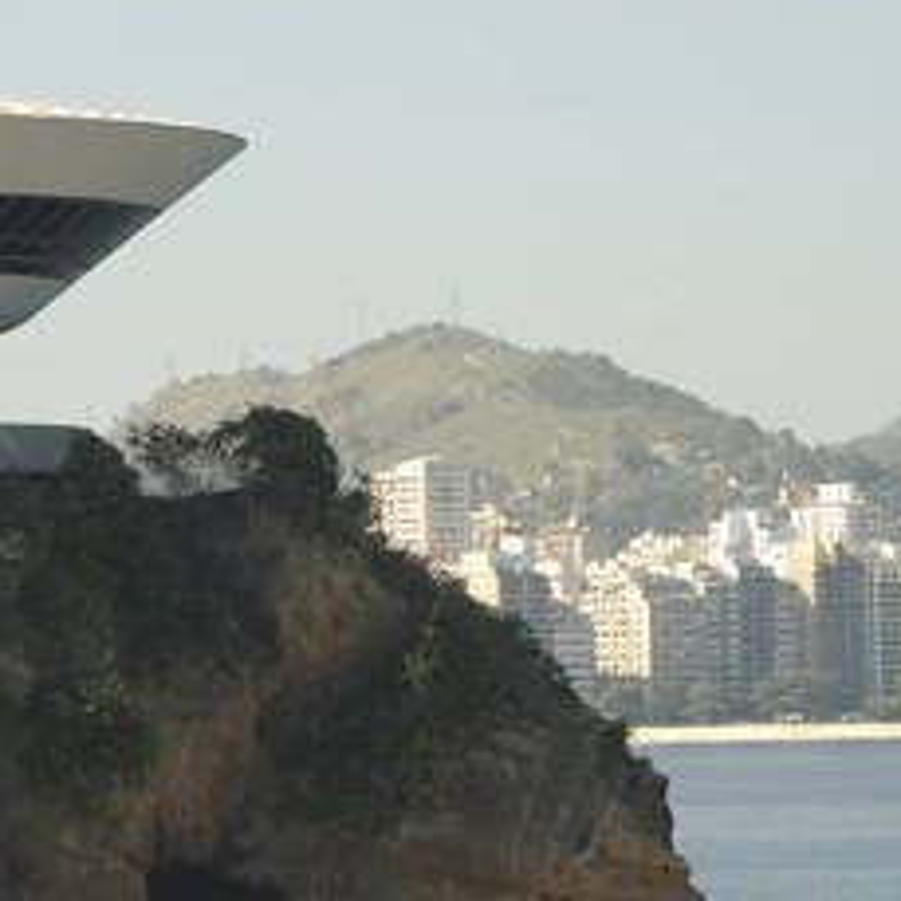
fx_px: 7333
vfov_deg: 7.0
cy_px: 482
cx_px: -197
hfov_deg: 7.0
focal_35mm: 249
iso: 200
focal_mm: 70
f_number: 5
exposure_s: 1/400
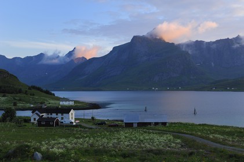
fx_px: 315
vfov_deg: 28.9
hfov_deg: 42.4
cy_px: 81
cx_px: 122
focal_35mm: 46
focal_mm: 31
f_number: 3.5
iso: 100
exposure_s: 1/100
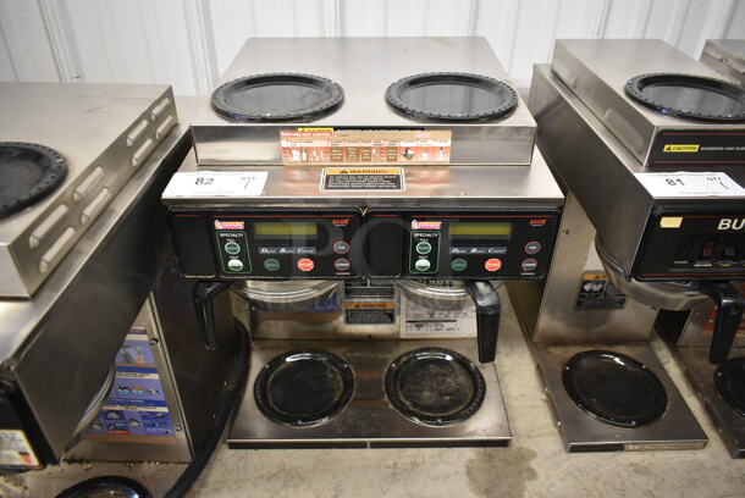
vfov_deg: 48.0
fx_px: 559
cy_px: 249
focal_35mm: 27
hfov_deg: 67.3
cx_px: 372
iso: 800
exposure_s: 1/30
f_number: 3.5
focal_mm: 18
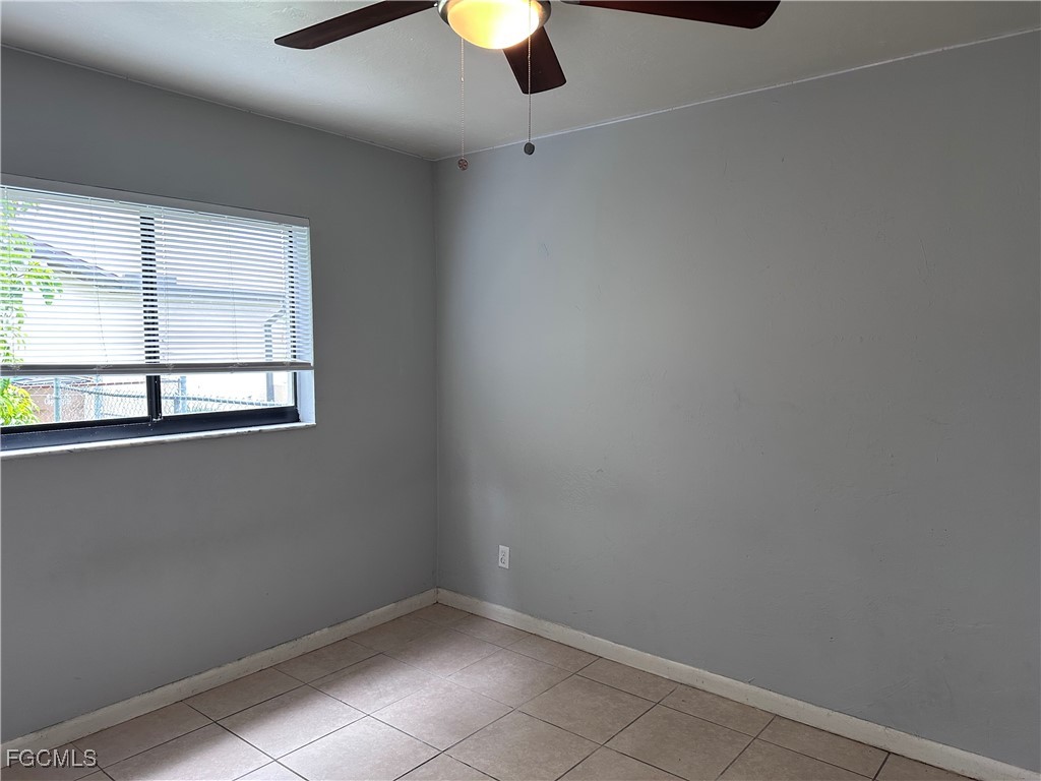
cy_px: 390
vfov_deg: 56.8
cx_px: 520
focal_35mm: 24
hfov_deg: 71.6
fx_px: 722
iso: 200
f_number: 1.78
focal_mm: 6.86
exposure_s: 1/120
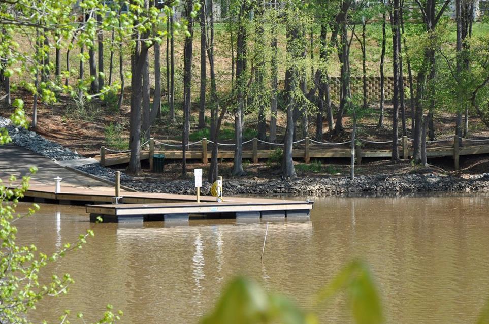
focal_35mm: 168
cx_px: 248
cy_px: 164
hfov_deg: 12.3
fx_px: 2271
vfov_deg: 8.2
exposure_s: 1/250
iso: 200
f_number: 8
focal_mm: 105
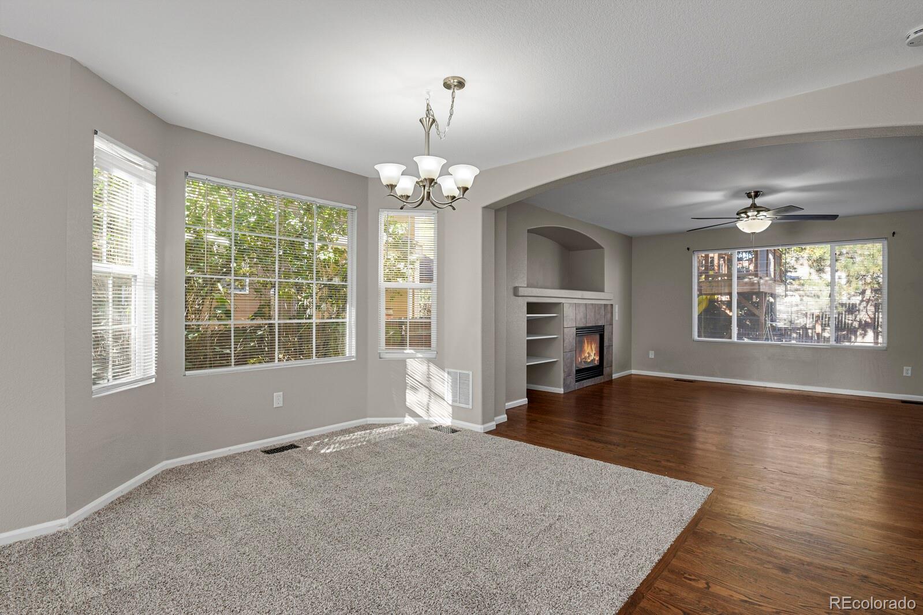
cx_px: 462
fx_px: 436
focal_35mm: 17
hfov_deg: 93.3
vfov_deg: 70.4
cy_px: 308
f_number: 9
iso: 250
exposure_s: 1
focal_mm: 17
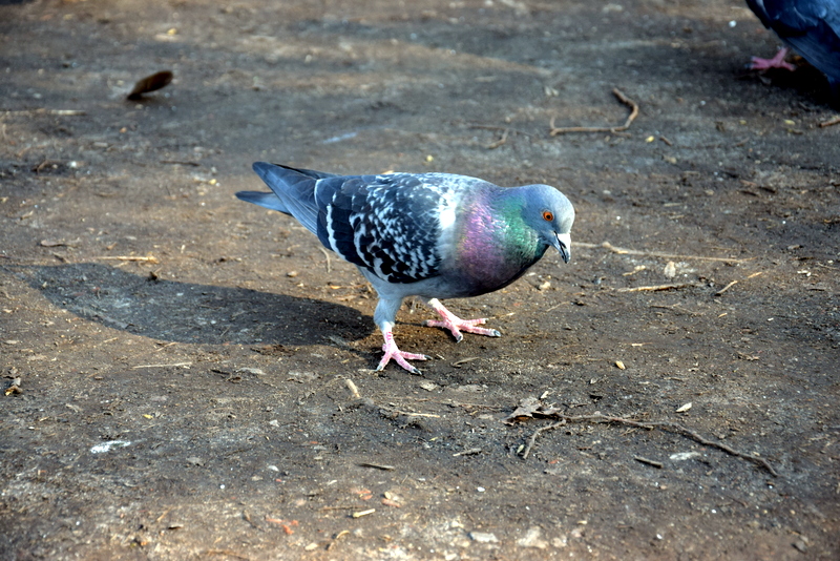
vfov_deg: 12.2
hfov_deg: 18.2
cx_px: 420
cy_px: 280
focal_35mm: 112
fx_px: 2626
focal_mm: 75
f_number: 5.3
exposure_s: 1/125
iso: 360
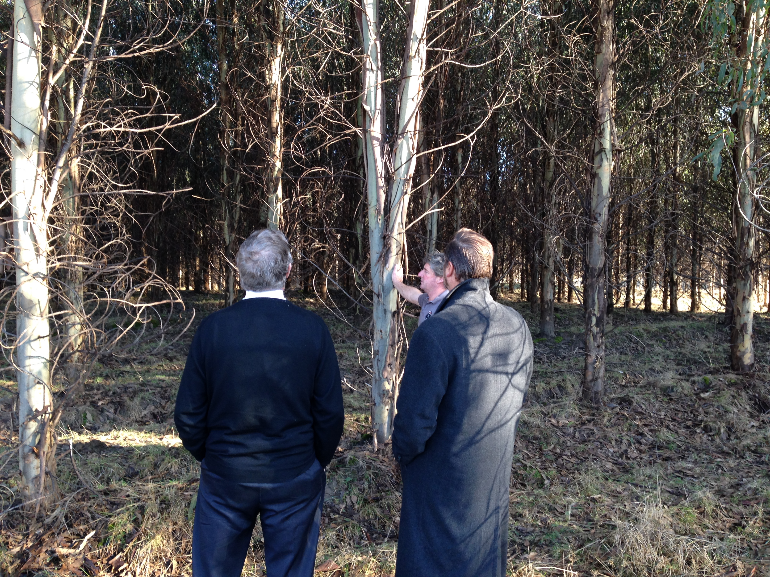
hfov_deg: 55.4
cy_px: 288
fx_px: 734
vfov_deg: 42.9
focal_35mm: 33
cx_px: 385
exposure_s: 1/60
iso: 64
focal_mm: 4.12
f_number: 2.4
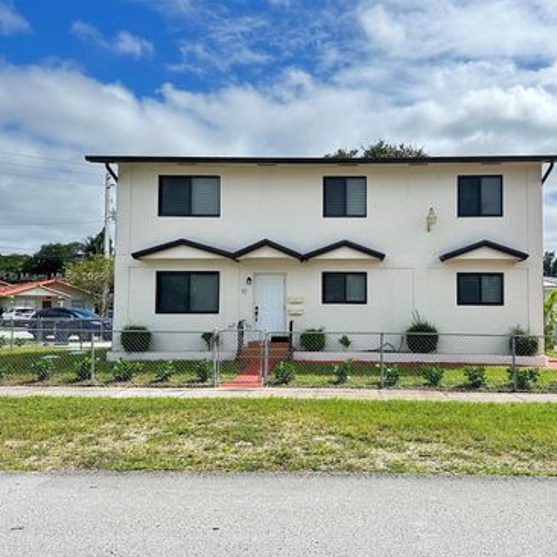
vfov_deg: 55.6
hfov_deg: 55.2
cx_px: 333
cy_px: 278
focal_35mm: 29
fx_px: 528
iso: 80
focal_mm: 6.86
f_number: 1.78
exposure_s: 1/2525
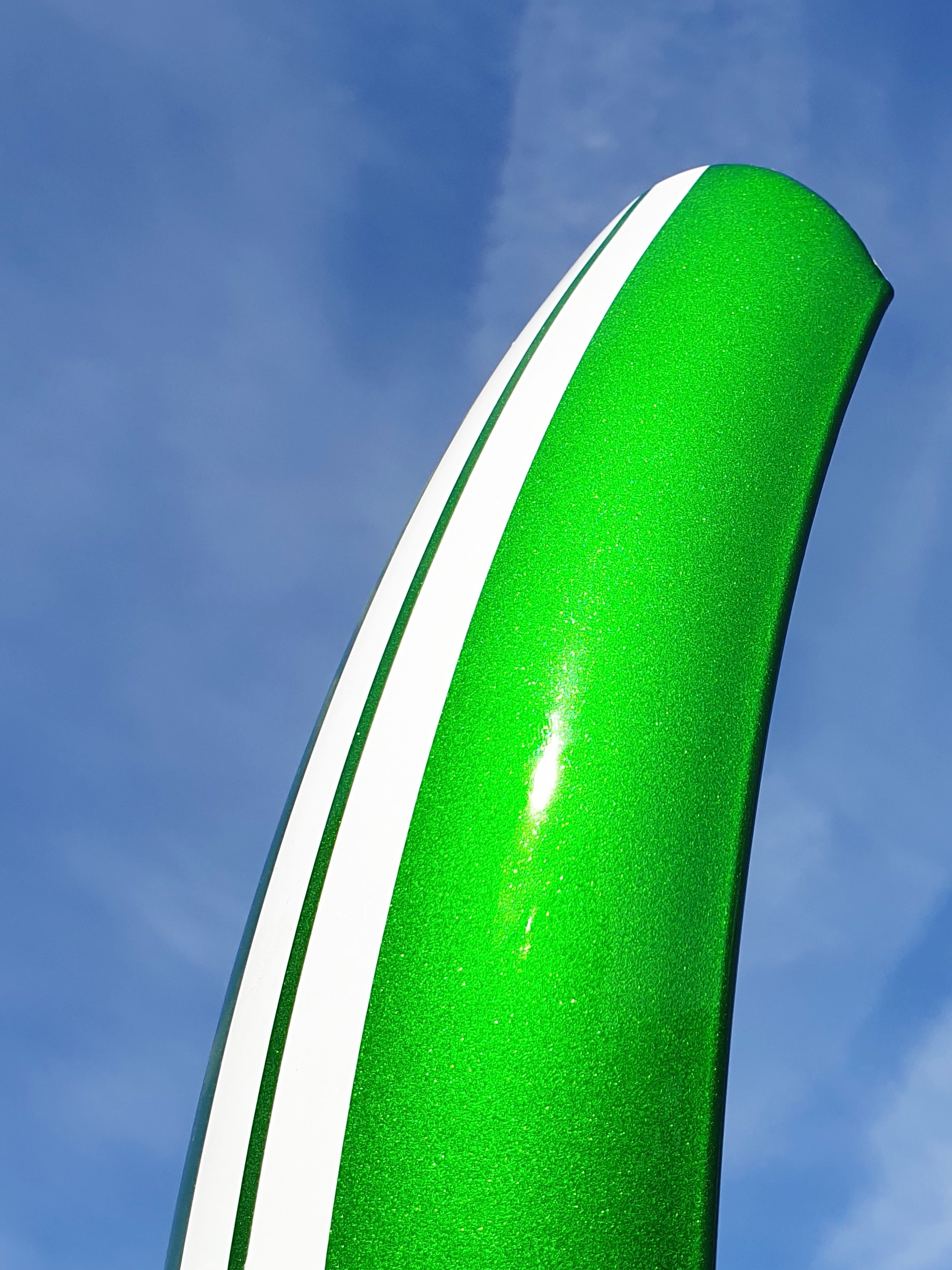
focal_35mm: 48
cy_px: 534
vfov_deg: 39.6
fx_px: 1760
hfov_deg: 30.0
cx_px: 659
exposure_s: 1/1969
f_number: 2.4
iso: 50
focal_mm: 4.3
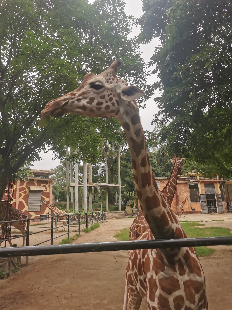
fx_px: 241
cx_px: 116
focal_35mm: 27
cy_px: 155
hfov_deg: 51.4
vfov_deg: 65.3
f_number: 1.6
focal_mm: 5.56
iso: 50
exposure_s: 1/196
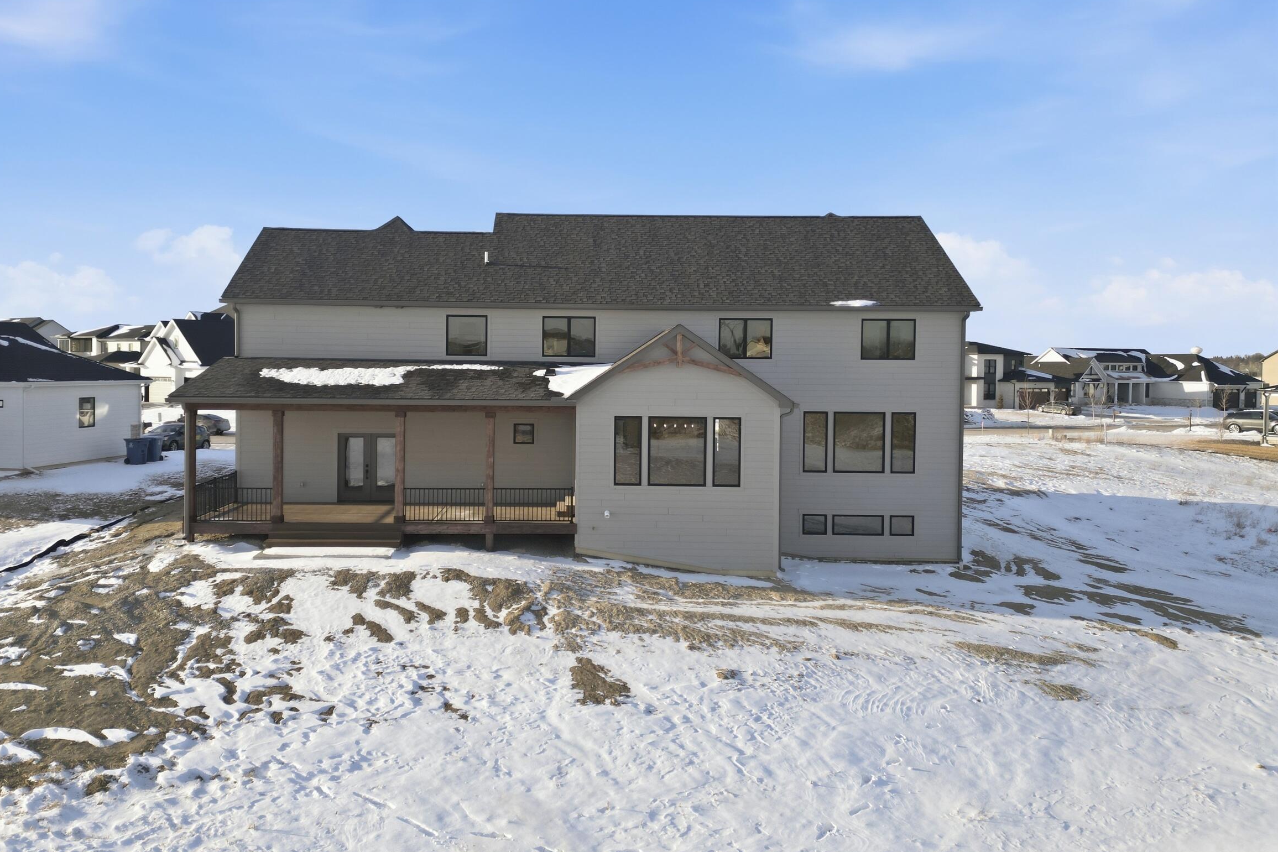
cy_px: 387
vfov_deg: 47.9
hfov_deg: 67.3
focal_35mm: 27
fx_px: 958
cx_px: 588
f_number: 1.7
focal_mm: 6.7
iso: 100
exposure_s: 1/1600
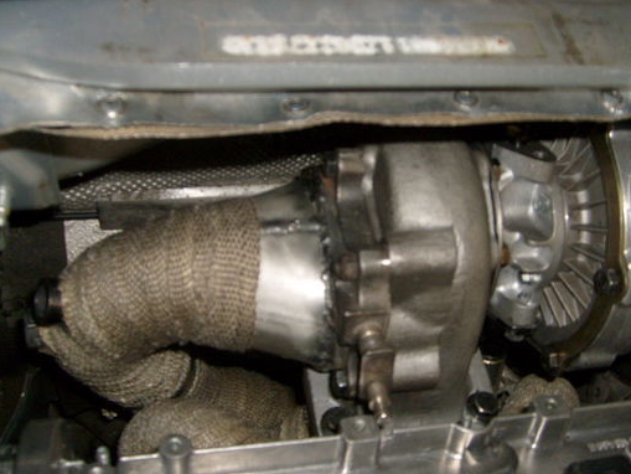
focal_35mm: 44
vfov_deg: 32.9
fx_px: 802
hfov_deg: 42.8
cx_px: 373
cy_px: 239
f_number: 2.8
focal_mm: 5.8
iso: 100
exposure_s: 1/45
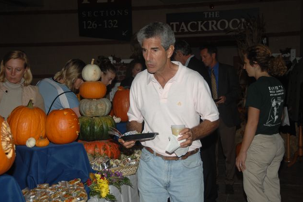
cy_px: 102
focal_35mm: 61
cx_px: 149
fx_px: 513
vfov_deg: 22.2
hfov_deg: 32.9
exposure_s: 1/250
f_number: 4.5
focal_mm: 40
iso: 200
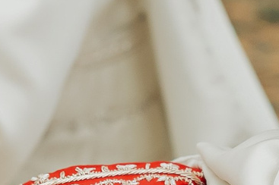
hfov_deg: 2.3
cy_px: 351
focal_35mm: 887
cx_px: 55
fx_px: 6868
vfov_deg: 1.5
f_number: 2
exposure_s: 1/250
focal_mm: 85
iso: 500
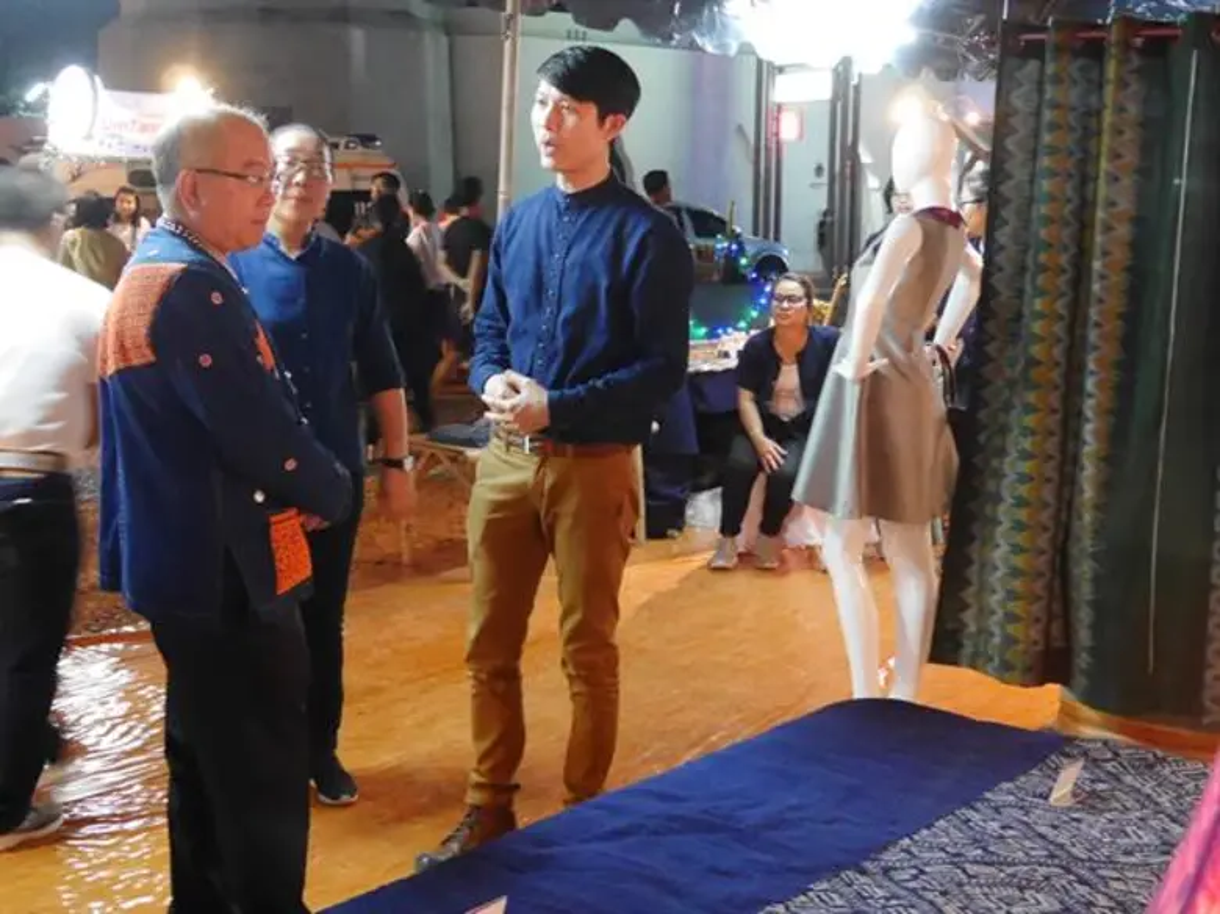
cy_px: 457
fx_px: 1691
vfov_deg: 30.2
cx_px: 610
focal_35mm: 48
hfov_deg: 39.7
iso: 3200
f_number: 3.5
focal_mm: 12
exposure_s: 1/15
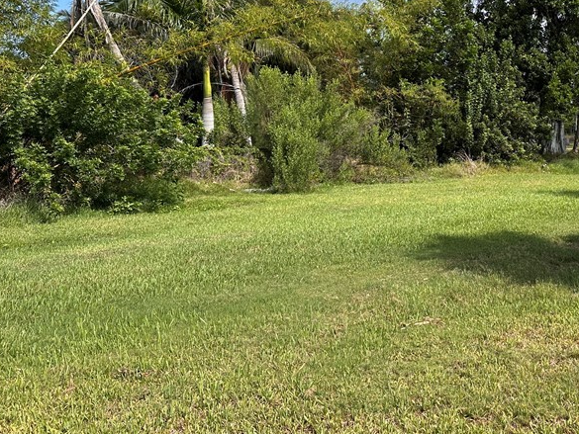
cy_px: 135
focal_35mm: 42
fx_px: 703
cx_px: 446
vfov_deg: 34.0
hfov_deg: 43.1
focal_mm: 6.86
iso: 80
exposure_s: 1/3247
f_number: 1.78
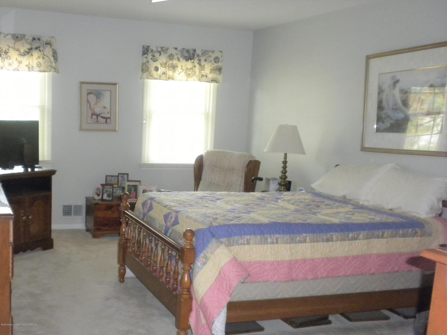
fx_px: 478
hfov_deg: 50.1
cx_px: 224
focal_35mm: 37
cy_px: 168
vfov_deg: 38.7
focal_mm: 6.6
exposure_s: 1/30
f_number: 3.5
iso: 400
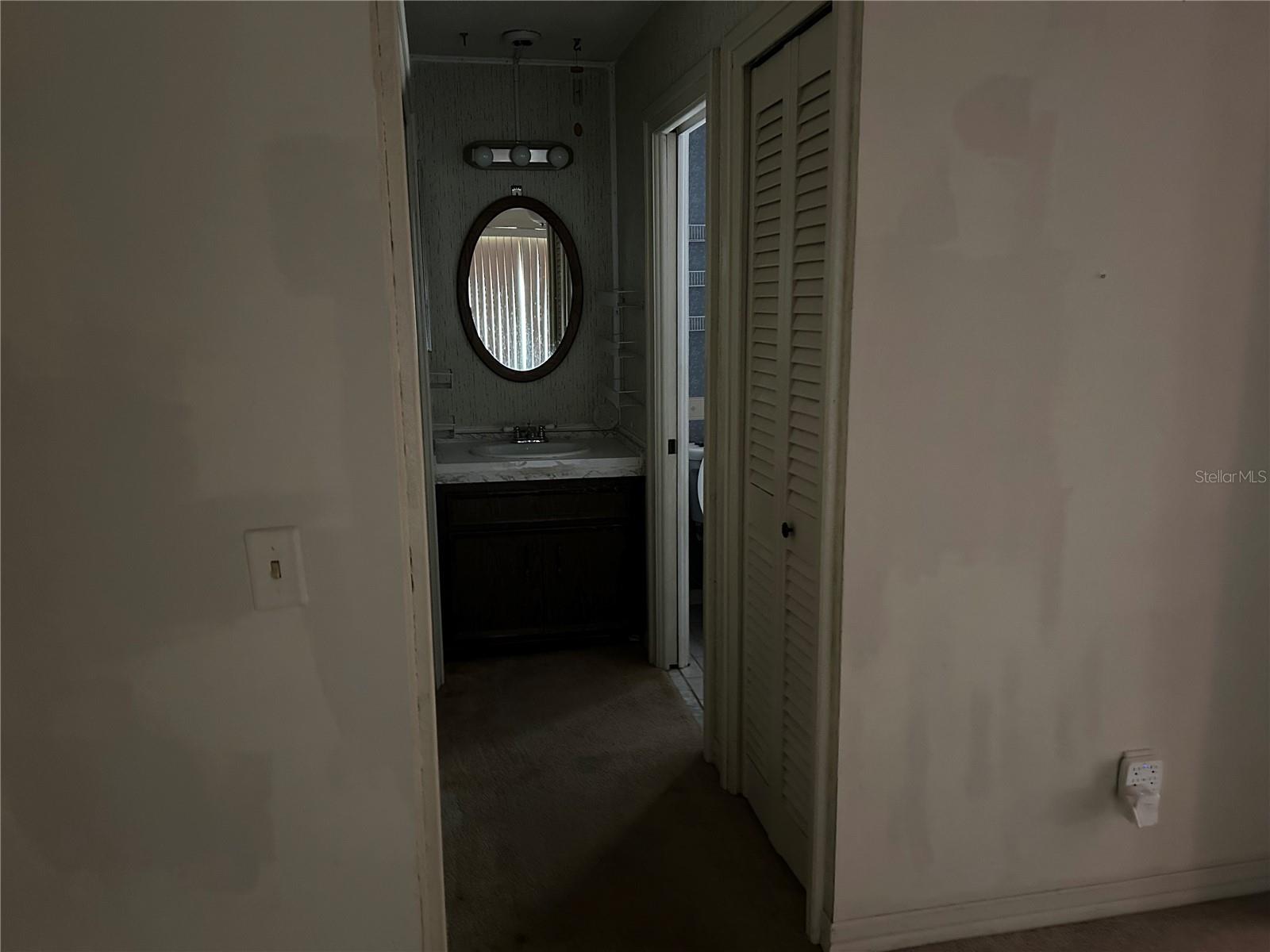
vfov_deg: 53.1
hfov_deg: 67.3
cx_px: 635
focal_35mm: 26
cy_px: 476
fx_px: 954
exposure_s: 1/30
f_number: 1.5
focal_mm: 5.7
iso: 1000
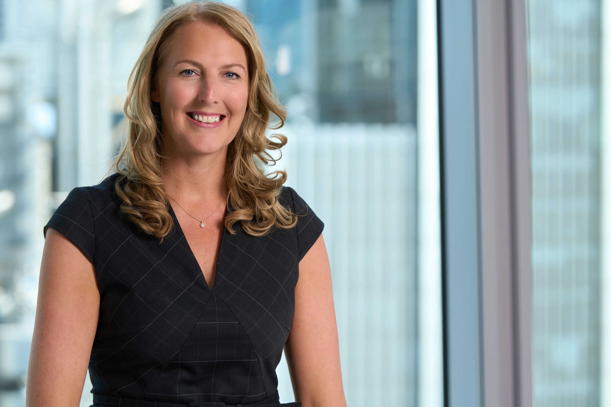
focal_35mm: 106
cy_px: 189
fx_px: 1799
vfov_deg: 12.9
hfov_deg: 19.3
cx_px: 315
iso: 100
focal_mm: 96
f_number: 3.5
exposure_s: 1/125
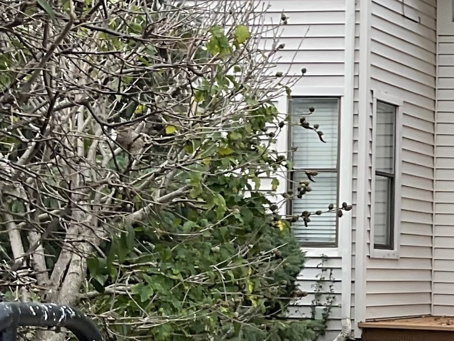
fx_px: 1601
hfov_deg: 14.8
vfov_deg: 12.1
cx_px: 708
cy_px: 312
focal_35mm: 122
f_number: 1.8
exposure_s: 1/223
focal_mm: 3
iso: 16
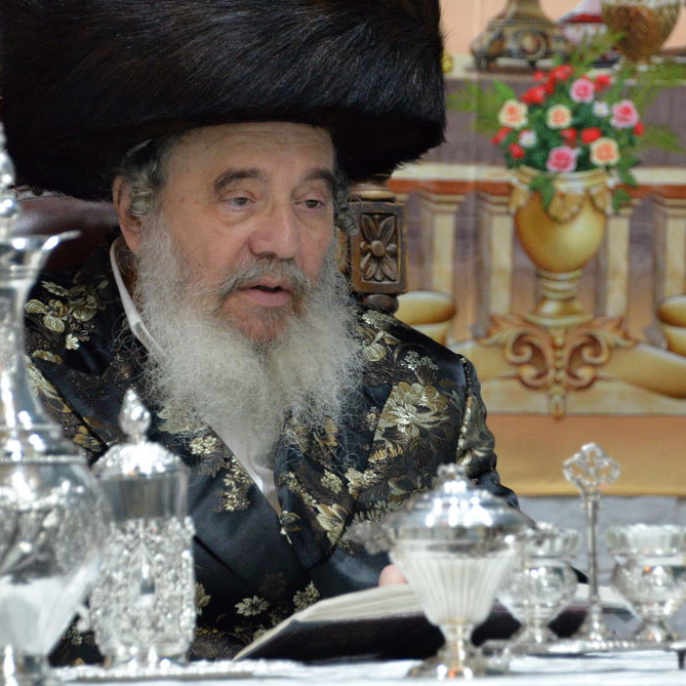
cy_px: 255
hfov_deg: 5.2
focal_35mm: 338
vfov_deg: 5.2
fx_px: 7578
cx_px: 326
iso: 6400
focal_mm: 190
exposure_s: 1/160
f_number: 6
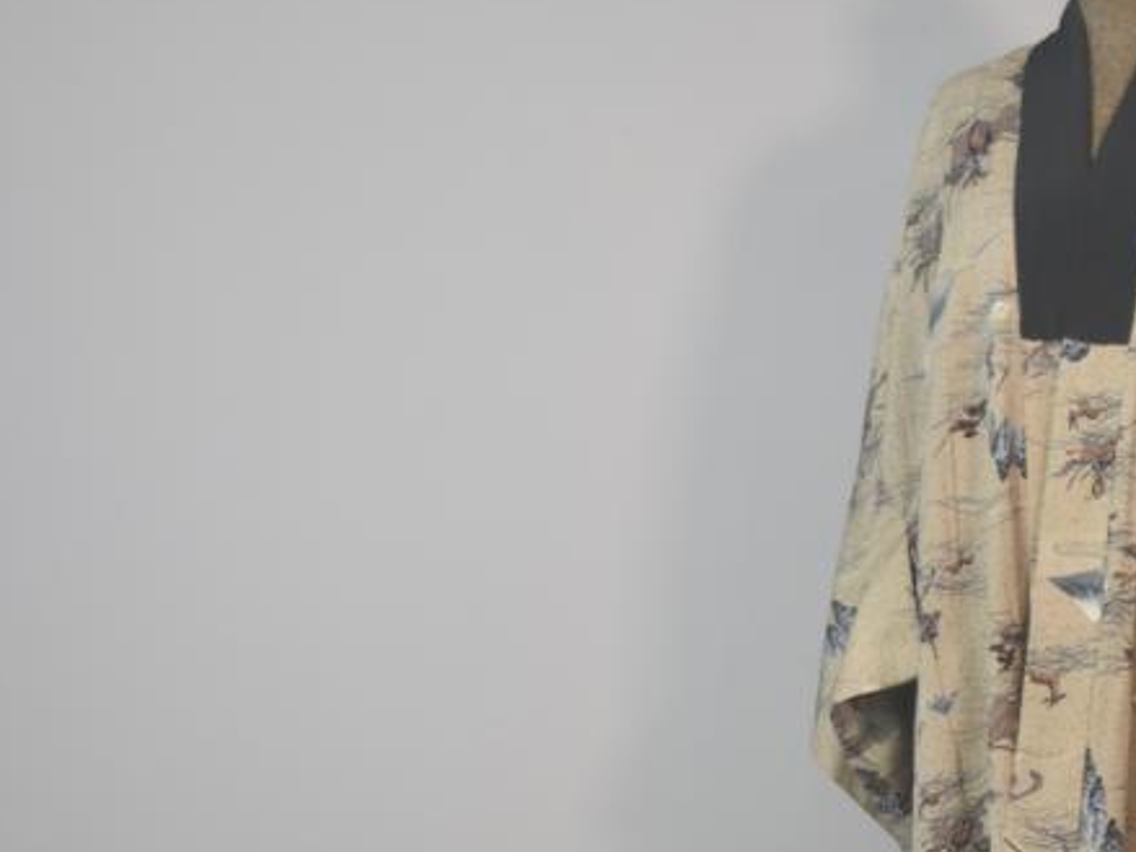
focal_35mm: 114
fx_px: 3740
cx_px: 1185
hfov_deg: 16.8
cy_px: 794
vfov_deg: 12.9
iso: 400
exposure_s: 1/60
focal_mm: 32
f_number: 4.2
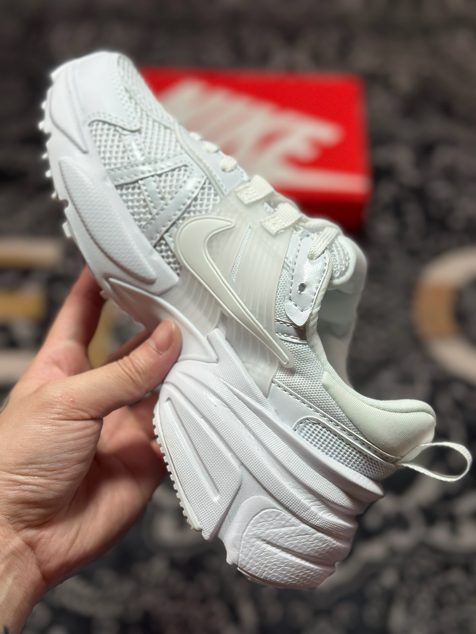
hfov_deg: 30.3
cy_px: 317
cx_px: 238
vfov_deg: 39.7
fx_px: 880
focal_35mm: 48
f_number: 1.78
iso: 80
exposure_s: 1/1050
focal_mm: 6.86
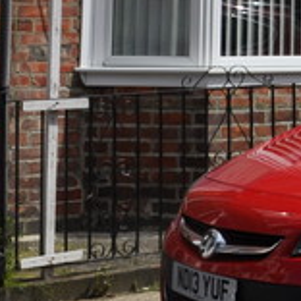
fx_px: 1476
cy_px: -307
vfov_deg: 10.6
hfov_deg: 11.3
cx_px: 394
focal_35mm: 150
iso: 200
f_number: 11
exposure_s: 1/500
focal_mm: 18
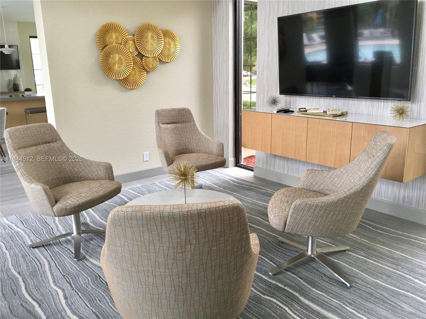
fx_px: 357
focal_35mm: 29
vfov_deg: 48.2
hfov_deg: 61.7
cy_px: 160
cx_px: 213
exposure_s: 1/15
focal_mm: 4.15
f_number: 2.2
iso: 40
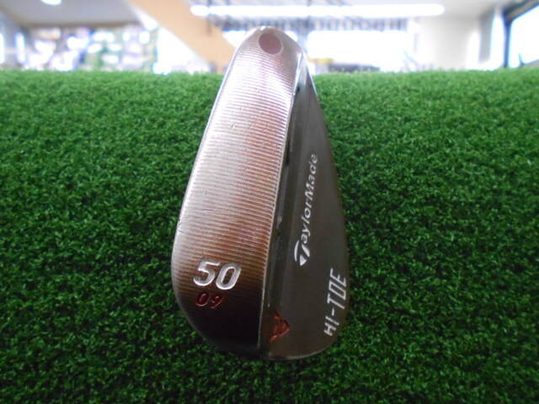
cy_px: 202
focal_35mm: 26
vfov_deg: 53.1
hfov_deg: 67.3
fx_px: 405
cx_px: 270
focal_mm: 4.6
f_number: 3.2
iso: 800
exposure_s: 1/100
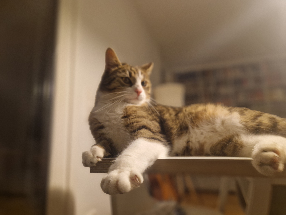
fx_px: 190
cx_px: 143
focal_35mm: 23
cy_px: 108
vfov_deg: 58.9
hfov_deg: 73.9
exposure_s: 1/33
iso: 250
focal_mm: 5.4
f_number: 1.8
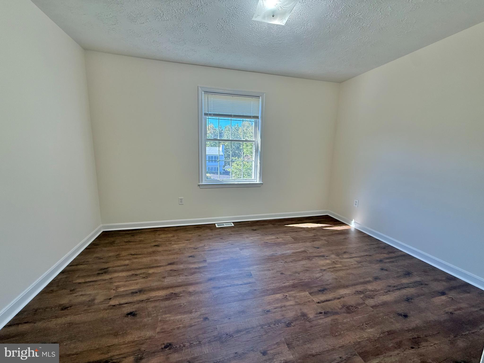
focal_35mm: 14
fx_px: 196
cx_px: 242
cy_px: 182
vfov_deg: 85.7
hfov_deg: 102.1
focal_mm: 2.22
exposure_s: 1/120
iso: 160
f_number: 2.2
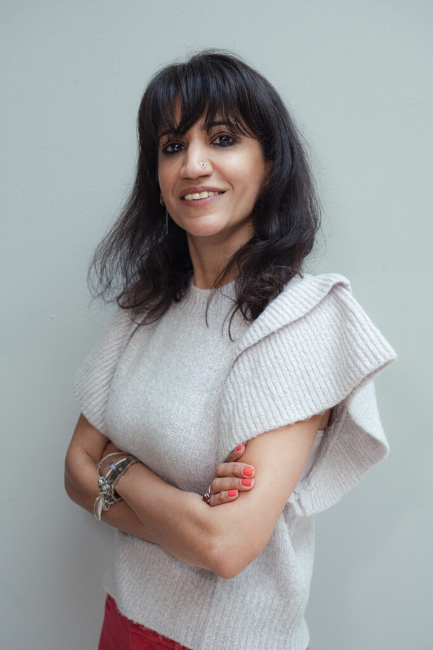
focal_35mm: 49
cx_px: 216
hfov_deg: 27.5
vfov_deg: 40.3
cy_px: 325
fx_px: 884
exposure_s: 1/160
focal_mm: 49
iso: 800
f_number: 7.1
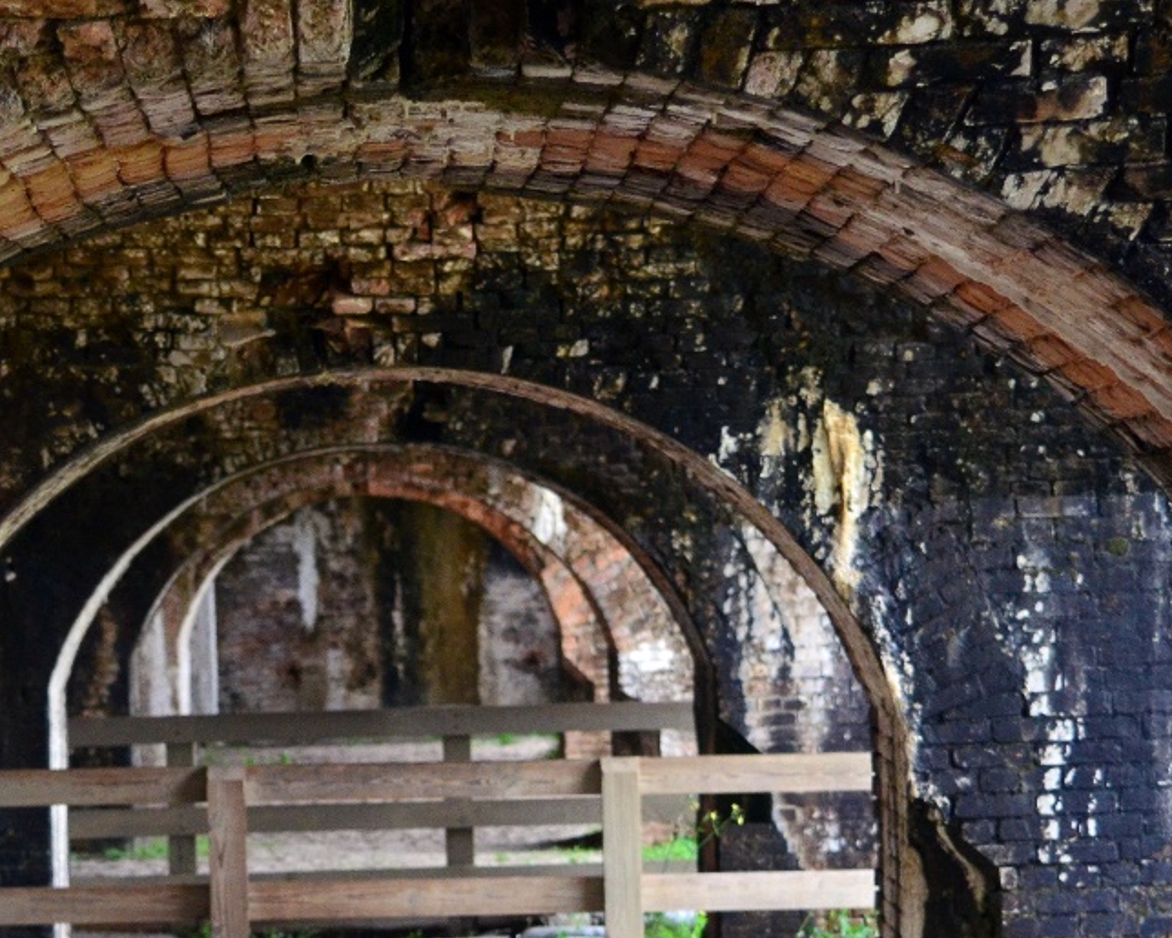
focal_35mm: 192
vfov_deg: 8.0
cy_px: 930
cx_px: 396
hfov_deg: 10.0
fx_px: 6669
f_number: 5
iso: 1250
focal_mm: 55
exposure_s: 1/160
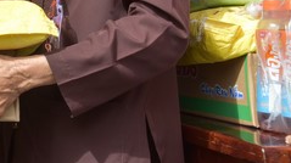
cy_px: -86
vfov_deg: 11.9
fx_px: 748
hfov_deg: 20.0
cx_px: -100
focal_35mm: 97
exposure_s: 1/250
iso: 220
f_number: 8
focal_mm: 34
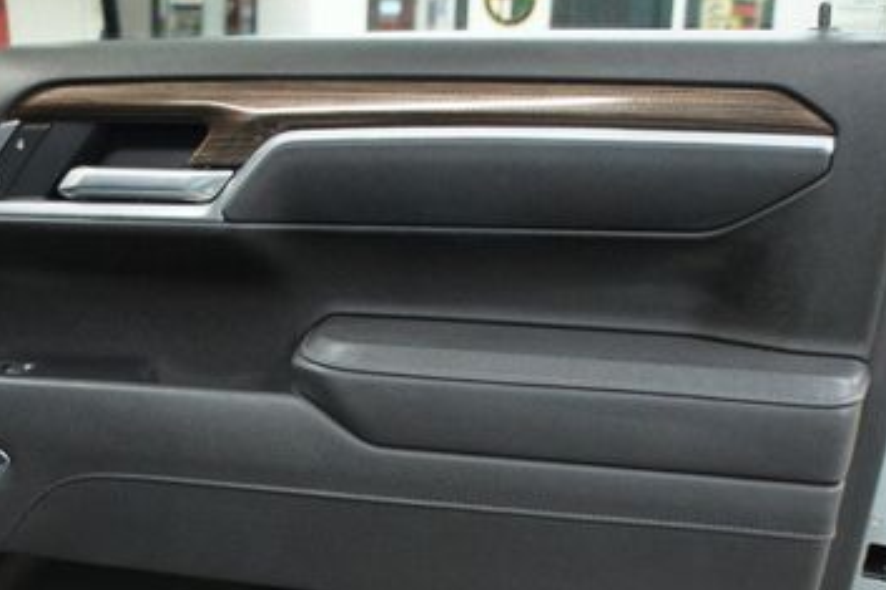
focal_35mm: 49
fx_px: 1205
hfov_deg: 39.7
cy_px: 525
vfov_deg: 26.6
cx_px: 271
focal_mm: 18
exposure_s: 1/40
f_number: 3.5
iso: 1600
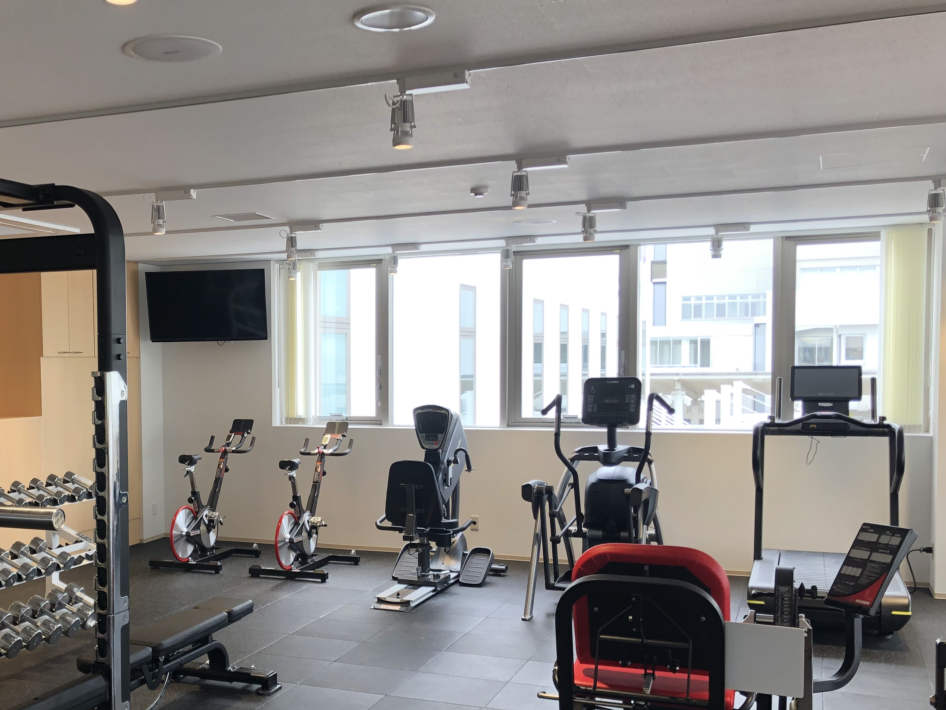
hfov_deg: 43.5
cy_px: 436
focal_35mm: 42
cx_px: 250
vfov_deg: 34.2
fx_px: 1148
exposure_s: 1/120
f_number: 1.8
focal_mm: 3.99
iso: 64
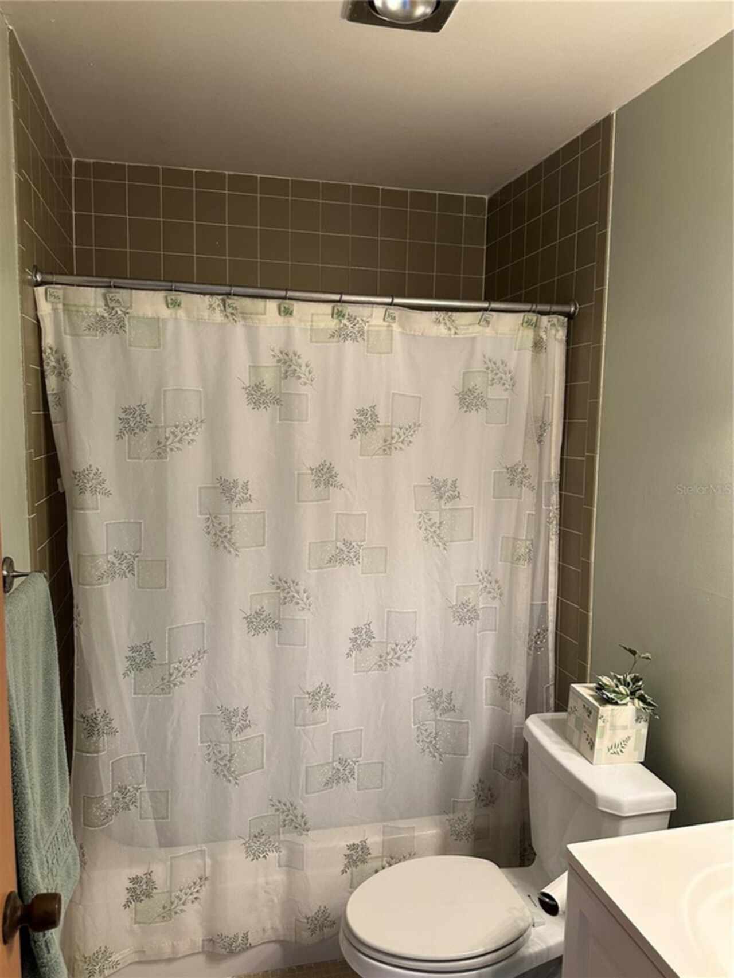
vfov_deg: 71.6
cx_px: 367
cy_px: 489
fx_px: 678
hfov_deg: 56.8
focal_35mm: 24
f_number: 1.78
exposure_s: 1/60
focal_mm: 6.86
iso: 200
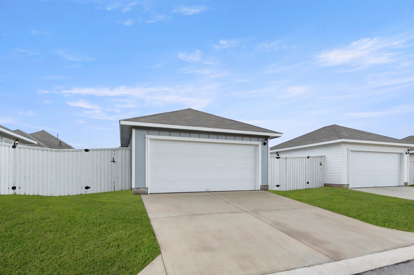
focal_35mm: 36
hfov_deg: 53.2
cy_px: 138
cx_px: 207
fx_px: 414
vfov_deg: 36.8
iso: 400
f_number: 8
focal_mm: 24
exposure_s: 1/1250
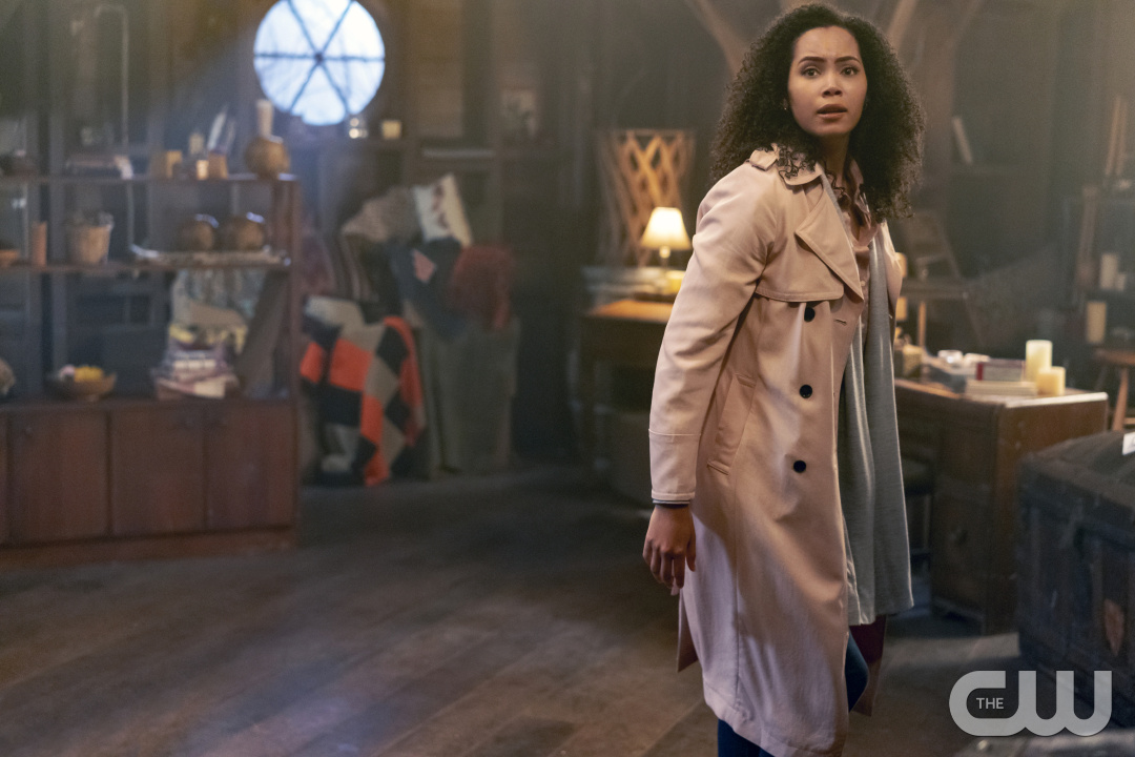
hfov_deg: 36.2
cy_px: 378
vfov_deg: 24.6
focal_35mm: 55
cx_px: 568
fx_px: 1734
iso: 6400
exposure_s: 1/250
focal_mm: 55
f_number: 2.5
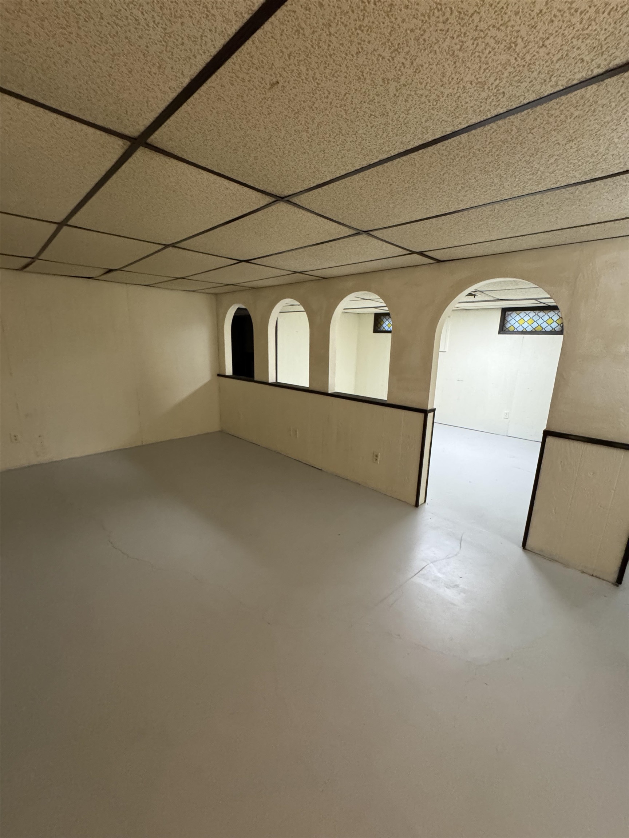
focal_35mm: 14
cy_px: 419
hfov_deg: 85.7
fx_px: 339
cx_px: 314
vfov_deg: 102.1
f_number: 2.2
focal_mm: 2.22
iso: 800
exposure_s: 1/60
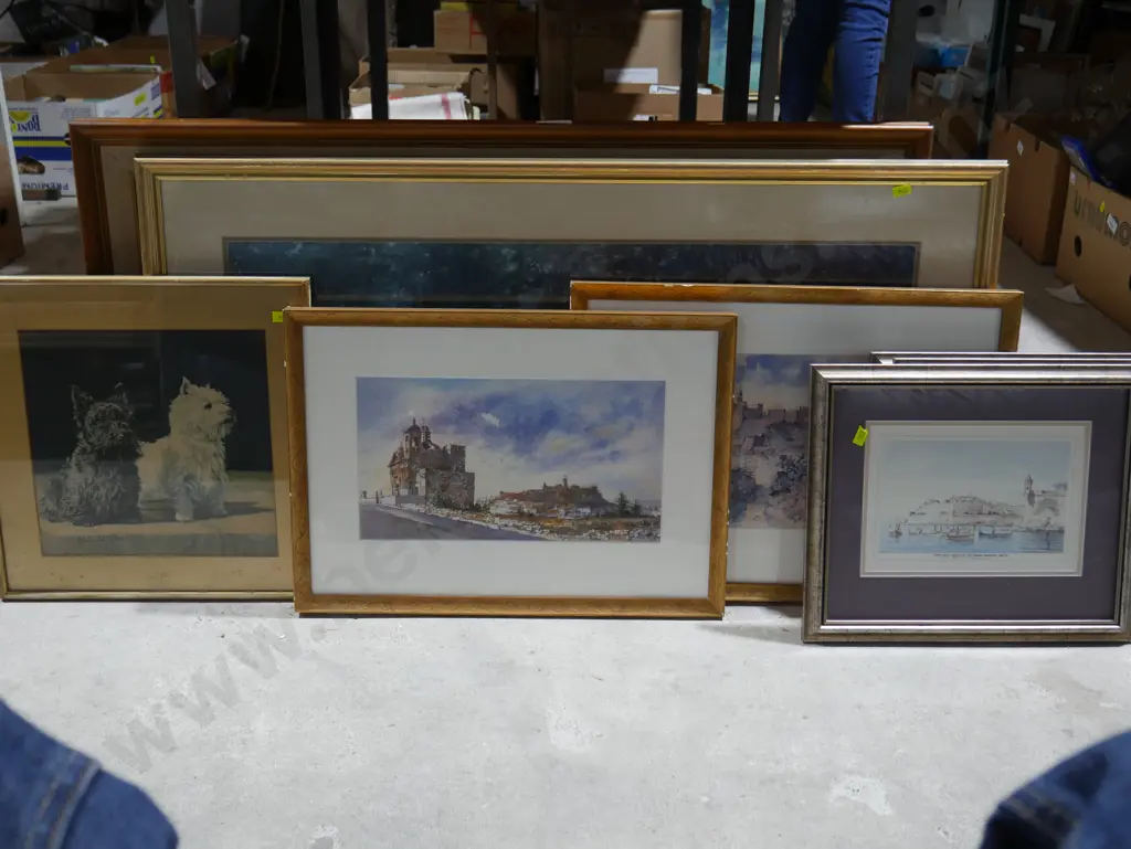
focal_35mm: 40
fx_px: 1308
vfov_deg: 36.0
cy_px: 424
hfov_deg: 46.8
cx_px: 566
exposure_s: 1/60
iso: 500
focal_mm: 20
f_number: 4.4
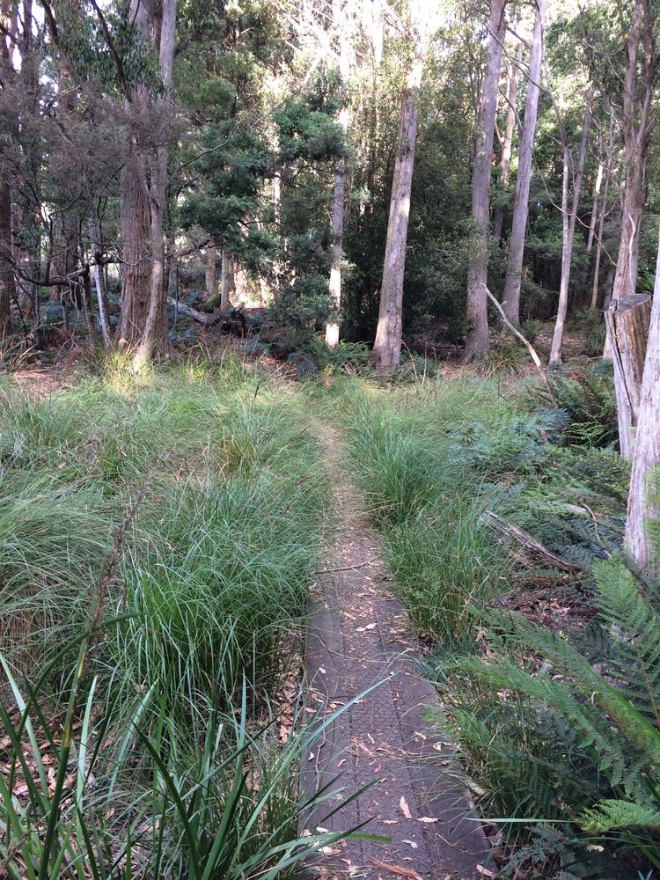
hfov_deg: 48.2
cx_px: 330
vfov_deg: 61.7
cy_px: 440
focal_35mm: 29
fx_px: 737
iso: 40
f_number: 2.2
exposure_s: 1/50
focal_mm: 4.15
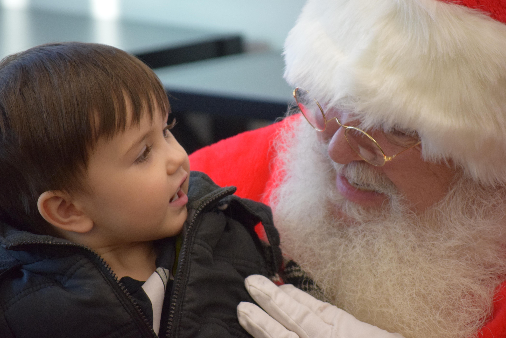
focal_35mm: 262
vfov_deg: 5.2
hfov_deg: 7.8
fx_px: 3689
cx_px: 253
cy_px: 169
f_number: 5.3
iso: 1800
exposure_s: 1/125
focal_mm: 175
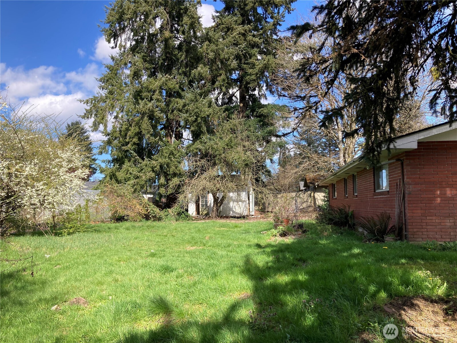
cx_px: 228
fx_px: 370
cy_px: 172
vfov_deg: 49.7
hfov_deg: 63.4
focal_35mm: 28
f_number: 1.8
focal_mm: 3.99
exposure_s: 1/787
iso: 20
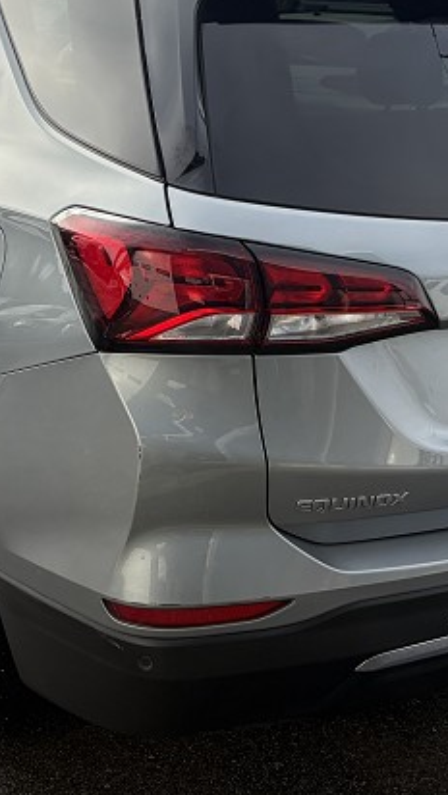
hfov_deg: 21.8
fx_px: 1161
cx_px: 255
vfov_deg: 37.8
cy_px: 382
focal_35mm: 55
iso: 50
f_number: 1.6
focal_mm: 5.96
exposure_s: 1/1550
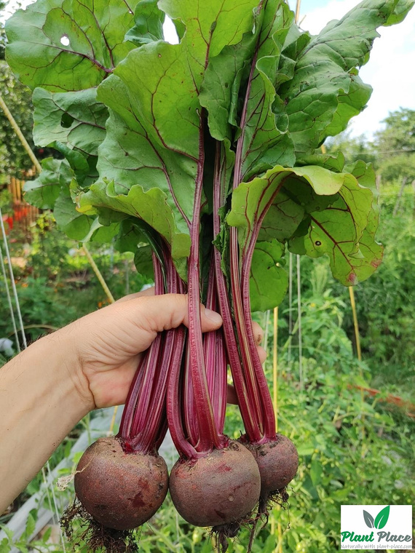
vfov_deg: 67.3
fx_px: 416
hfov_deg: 53.1
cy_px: 276
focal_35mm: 26
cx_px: 208
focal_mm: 4.81
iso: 50
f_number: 1.8
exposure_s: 1/571
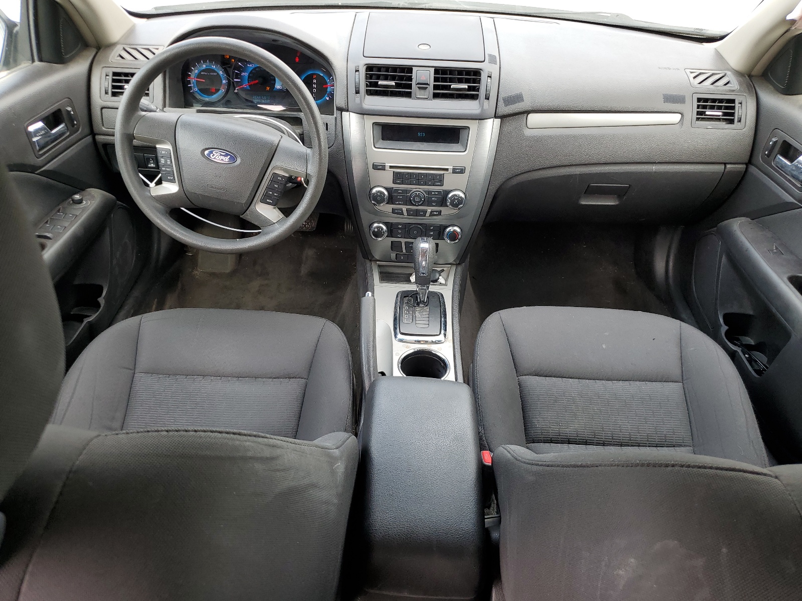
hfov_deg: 67.3
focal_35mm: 26
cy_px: 300
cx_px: 401
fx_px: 602
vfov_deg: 53.1
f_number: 1.5
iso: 50
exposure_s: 1/147
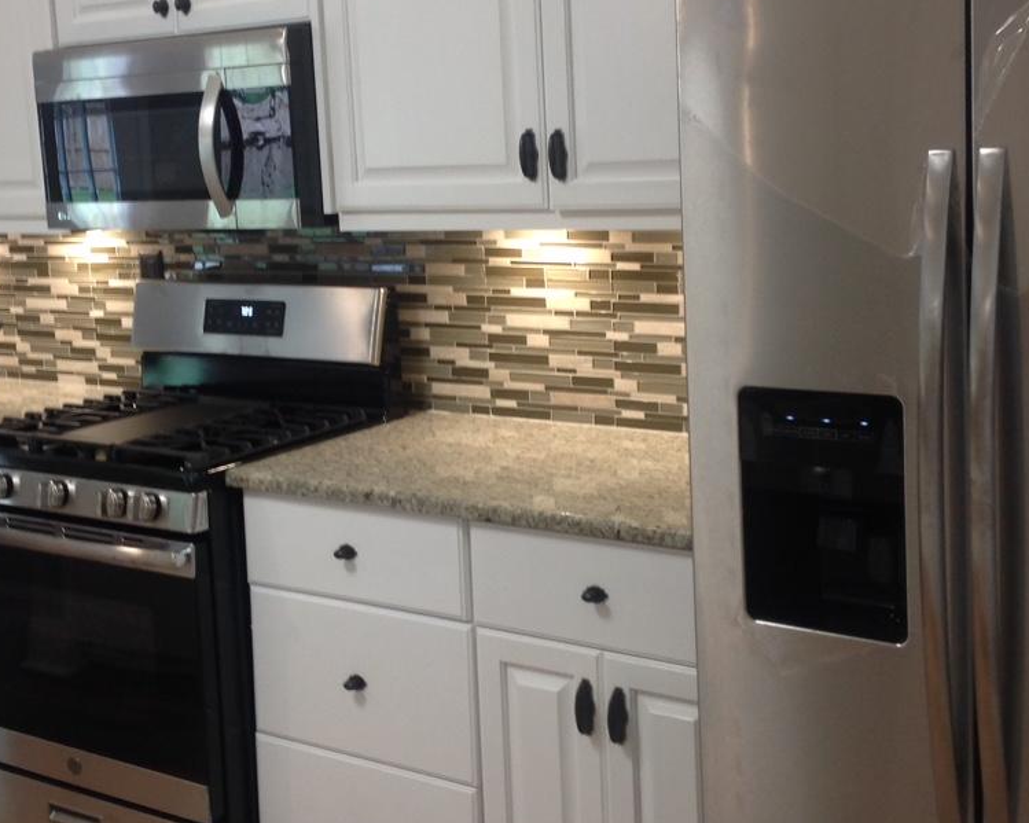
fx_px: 1797
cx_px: 412
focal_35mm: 59
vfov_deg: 25.7
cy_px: 313
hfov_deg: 31.9
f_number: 2.4
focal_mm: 4.28
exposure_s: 1/15
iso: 64
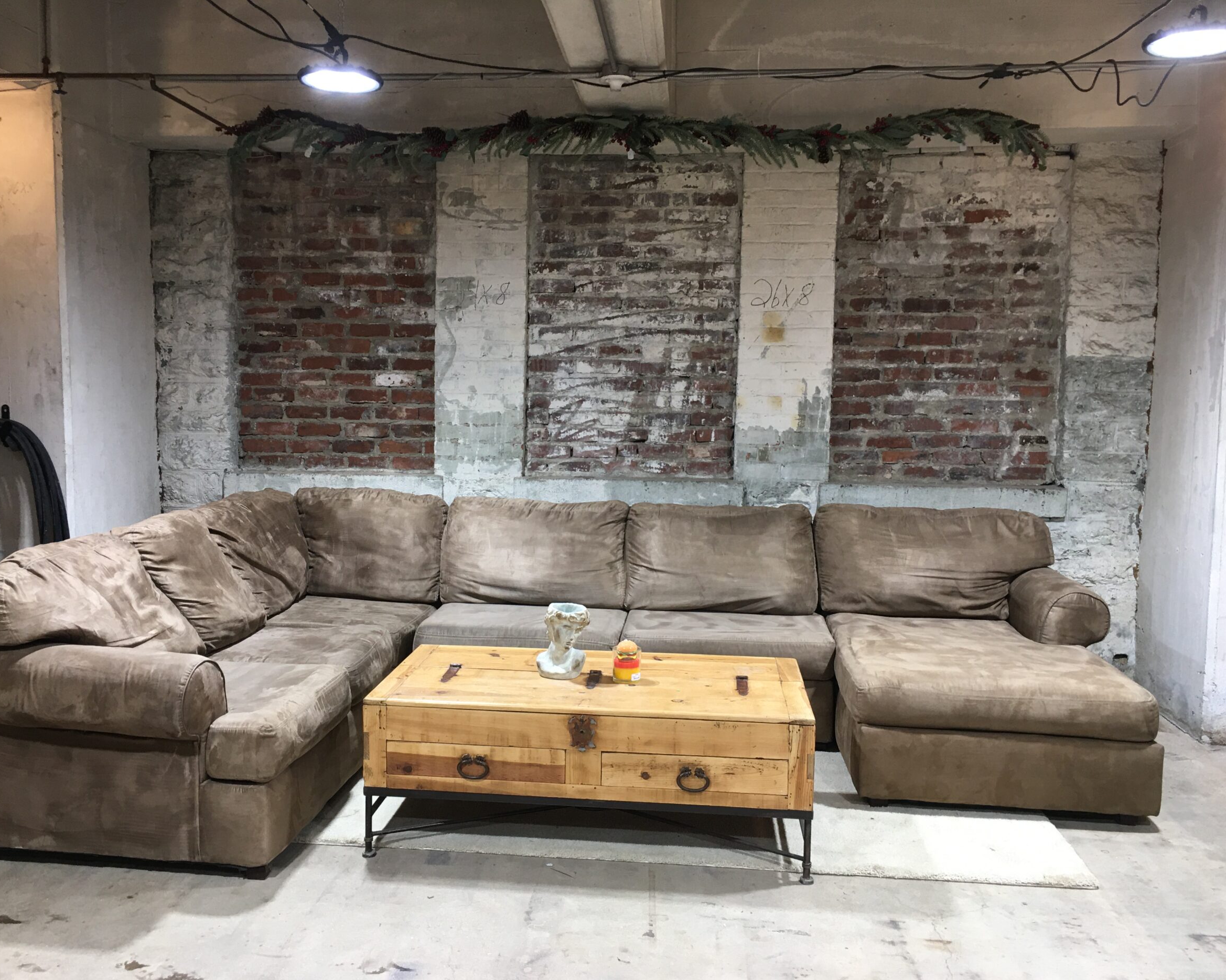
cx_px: 582
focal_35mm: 31
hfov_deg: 57.2
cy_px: 502
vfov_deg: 47.1
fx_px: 1125
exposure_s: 1/40
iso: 32
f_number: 2.2
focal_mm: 4.15
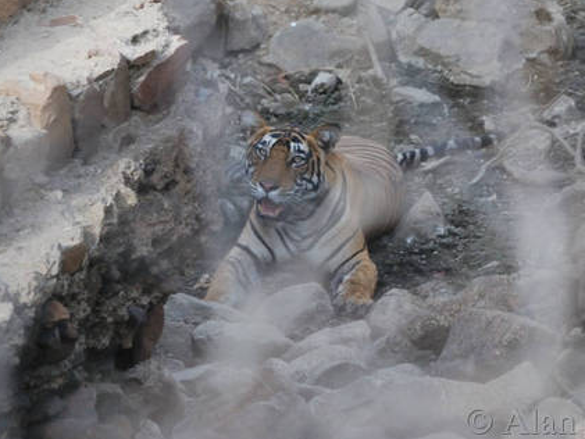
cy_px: 129
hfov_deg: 2.3
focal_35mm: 864
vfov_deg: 1.7
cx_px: 304
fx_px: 14606
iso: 720
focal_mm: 360
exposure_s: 1/400
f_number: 5.6
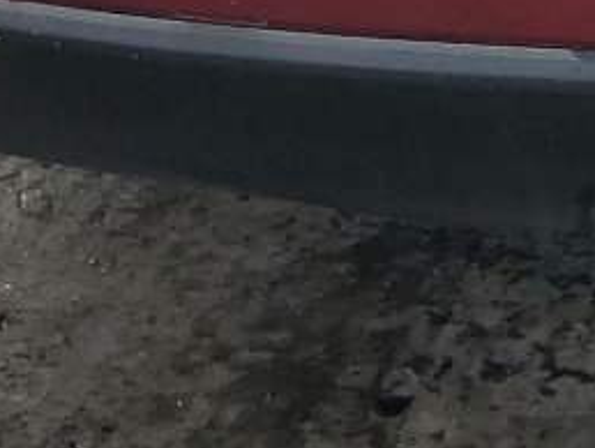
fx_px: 2770
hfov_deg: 11.2
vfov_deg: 8.2
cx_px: 1153
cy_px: -771
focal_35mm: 161
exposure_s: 1/2500
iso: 50
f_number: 1.5
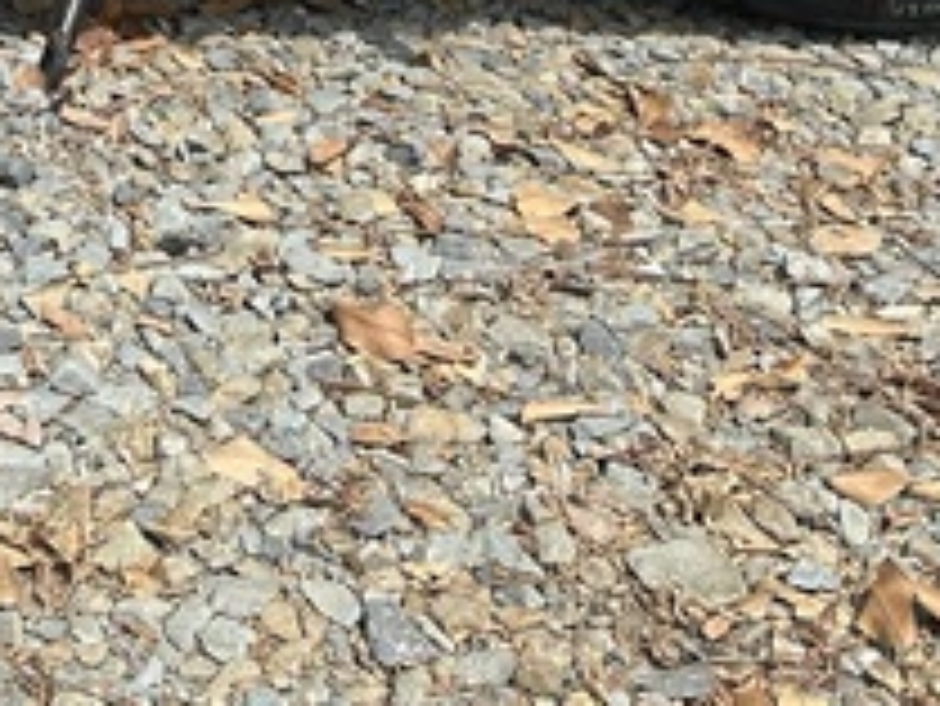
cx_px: -49
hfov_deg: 20.5
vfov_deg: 14.3
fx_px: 2500
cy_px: -535
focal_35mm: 92
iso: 80
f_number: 1.78
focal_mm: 6.86
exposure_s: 1/5000
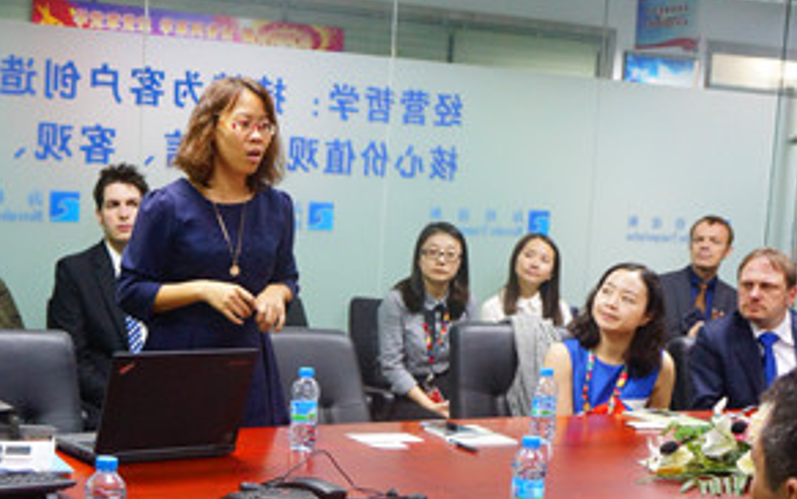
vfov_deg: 20.5
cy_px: 350
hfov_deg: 32.3
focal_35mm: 63
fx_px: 1369
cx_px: 301
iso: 1600
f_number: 4
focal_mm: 24
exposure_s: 1/50
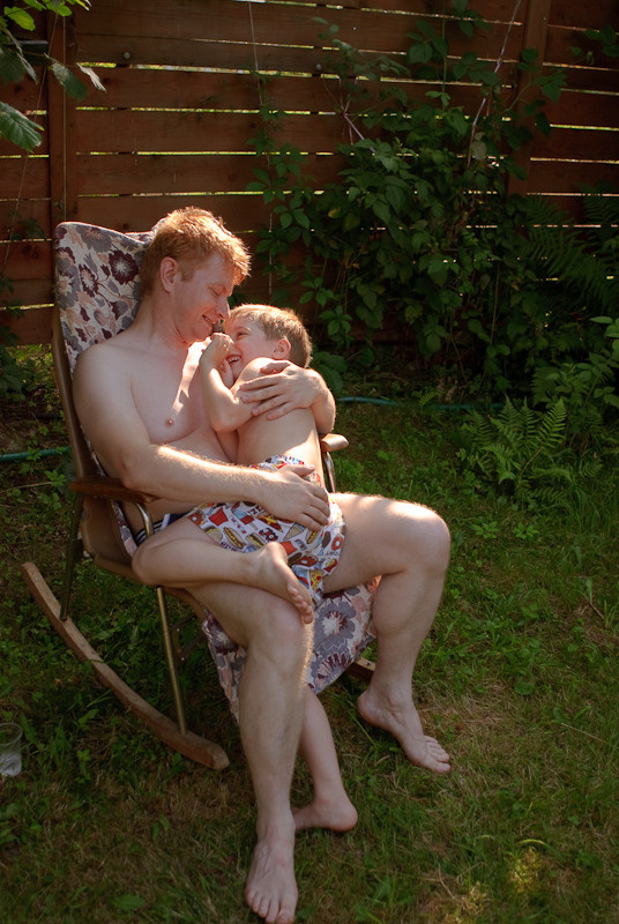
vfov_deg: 53.1
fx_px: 925
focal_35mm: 36
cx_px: 310
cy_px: 462
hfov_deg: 37.0
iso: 100
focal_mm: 24
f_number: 2.8
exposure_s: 1/500
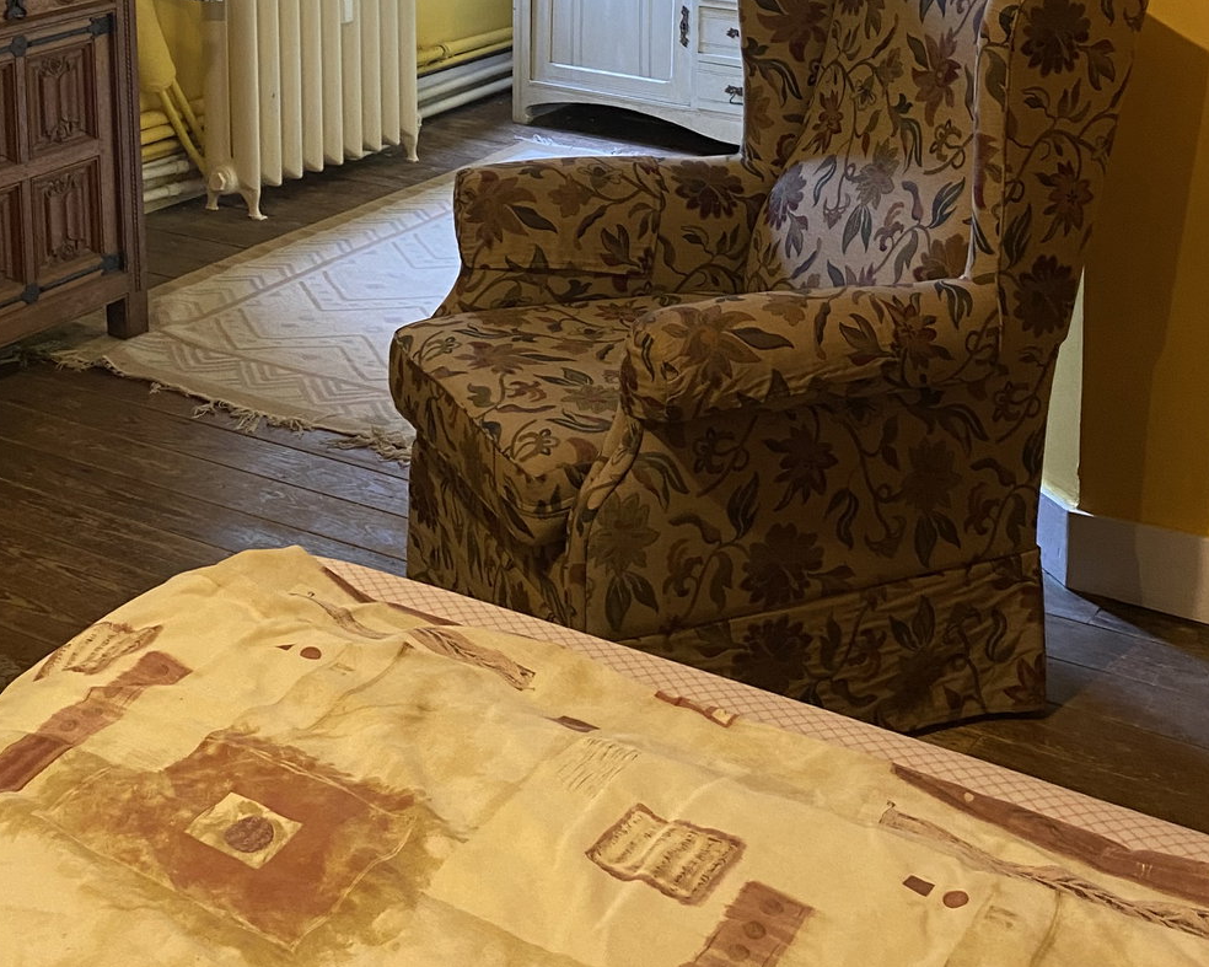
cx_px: 592
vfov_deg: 25.2
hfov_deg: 34.2
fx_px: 1968
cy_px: -147
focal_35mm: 55
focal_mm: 4.25
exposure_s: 1/50
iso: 160
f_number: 1.8
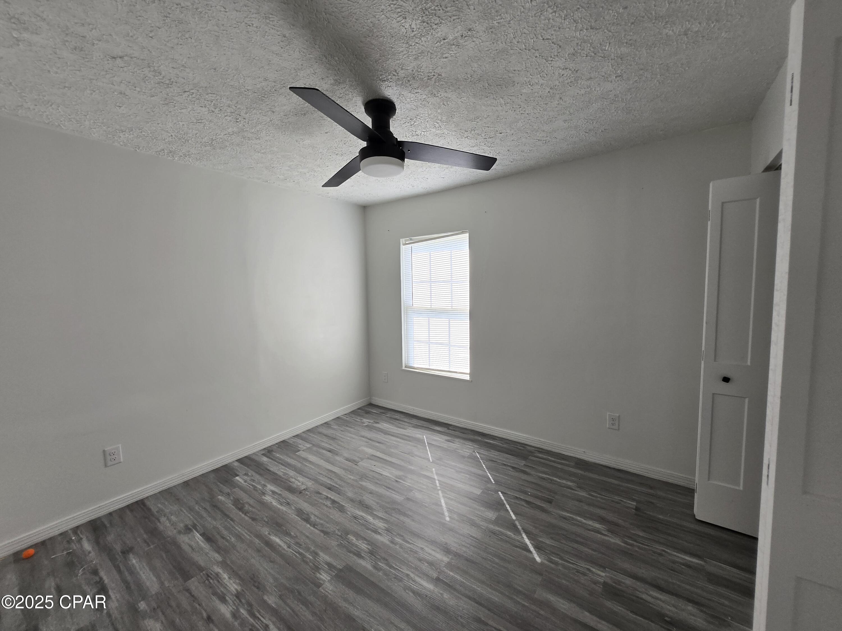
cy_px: 316
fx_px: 316
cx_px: 421
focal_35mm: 13
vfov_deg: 89.9
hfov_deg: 106.2
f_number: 2.2
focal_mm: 1.7
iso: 32
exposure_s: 1/60
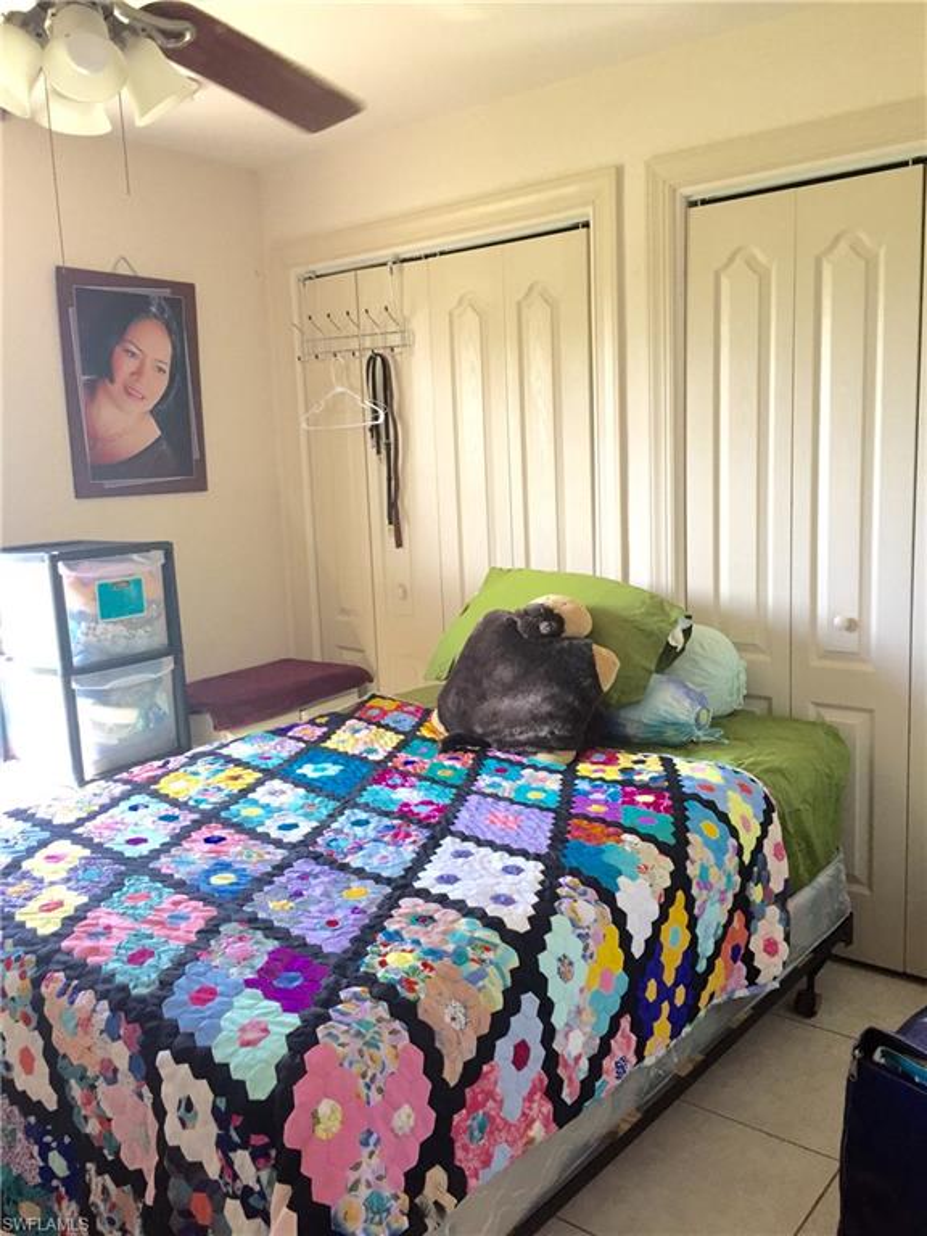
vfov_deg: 61.7
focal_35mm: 29
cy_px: 618
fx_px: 1035
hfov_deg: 48.2
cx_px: 464
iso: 40
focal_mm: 4.15
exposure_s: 1/30
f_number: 2.2
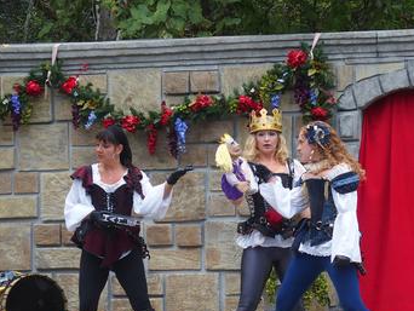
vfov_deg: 8.3
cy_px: 203
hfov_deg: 11.0
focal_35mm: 179
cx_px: 225
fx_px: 2142
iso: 160
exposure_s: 1/500
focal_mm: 28.8
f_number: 2.8
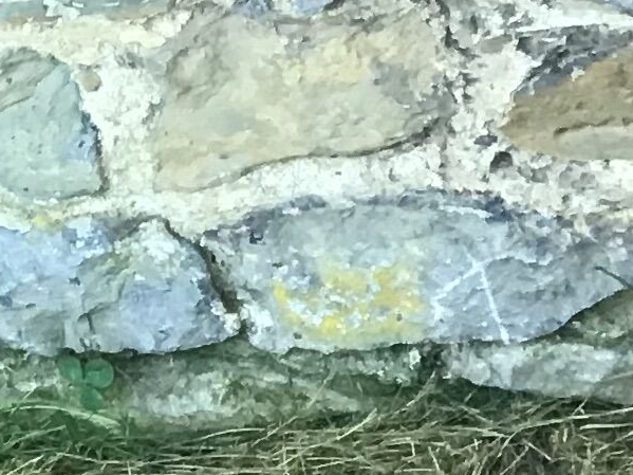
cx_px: -707
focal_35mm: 169
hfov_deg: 10.6
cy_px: 184
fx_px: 3090
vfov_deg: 8.8
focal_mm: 3.3
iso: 50
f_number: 2.4
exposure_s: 1/33
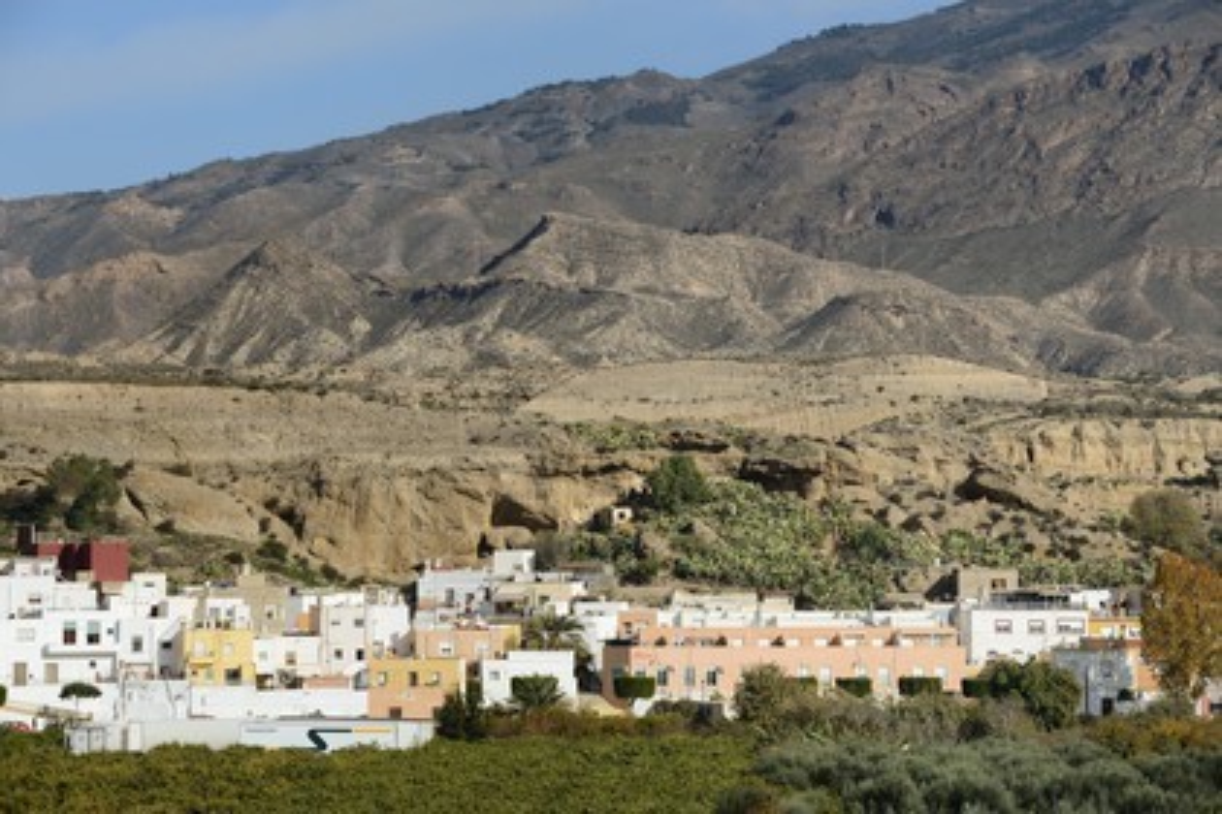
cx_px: 611
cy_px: 407
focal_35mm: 170
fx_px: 5770
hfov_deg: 12.1
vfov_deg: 8.1
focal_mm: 170
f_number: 13
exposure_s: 1/640
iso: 400
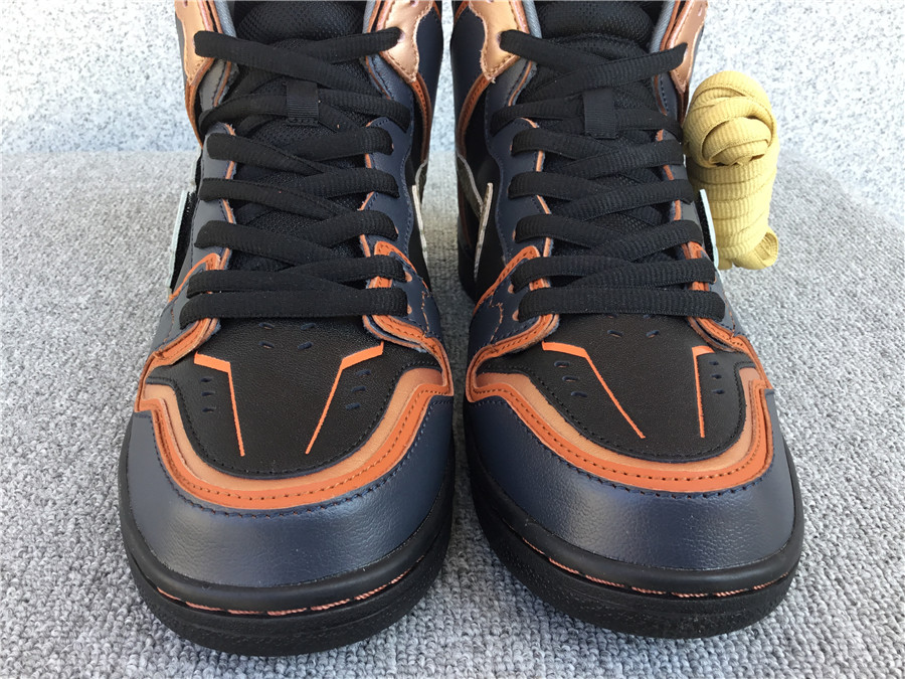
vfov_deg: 45.4
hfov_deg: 58.4
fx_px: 810
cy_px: 340
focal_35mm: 31
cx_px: 452
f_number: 2.4
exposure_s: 1/100
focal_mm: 3.3
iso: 32
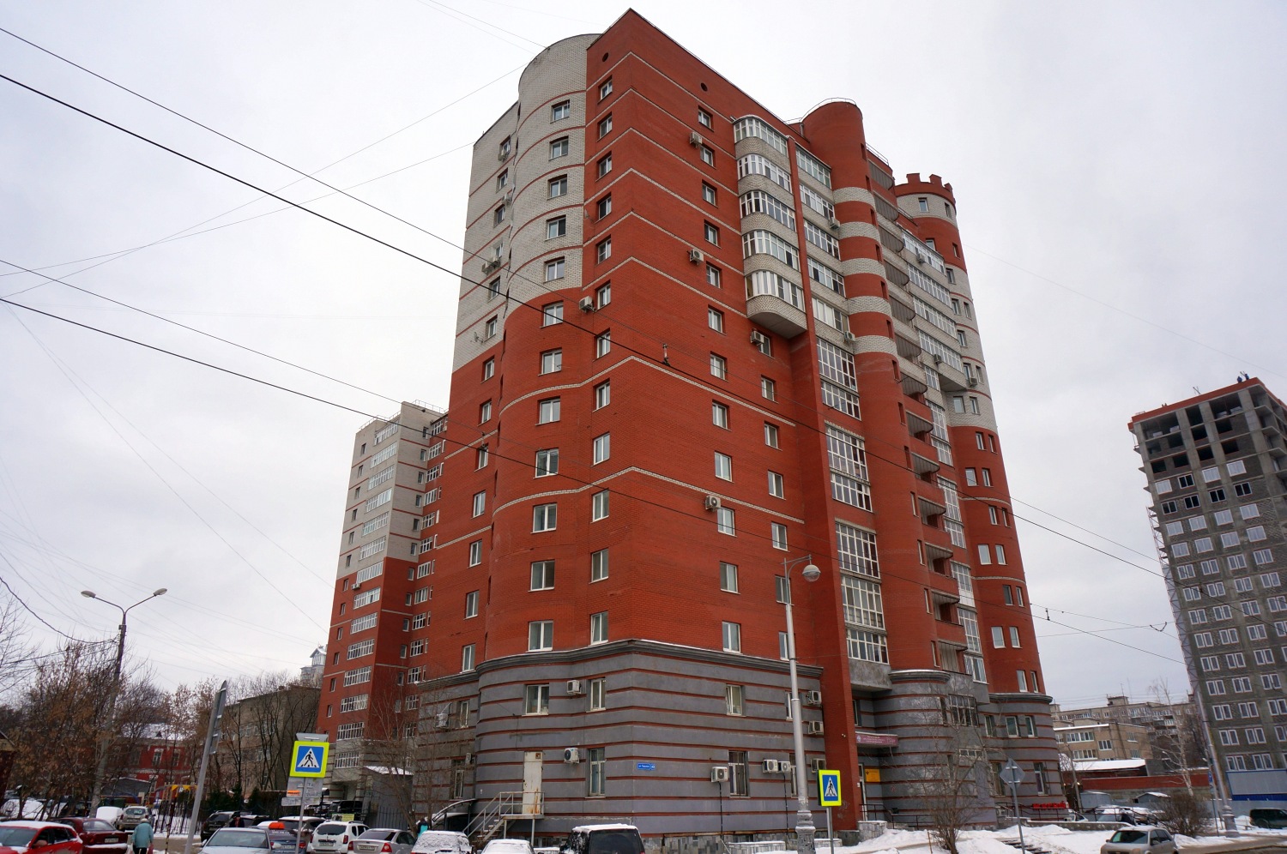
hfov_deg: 73.8
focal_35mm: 24
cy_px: 427
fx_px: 857
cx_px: 644
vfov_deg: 53.0
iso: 100
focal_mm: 16
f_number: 6.3
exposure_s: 1/60
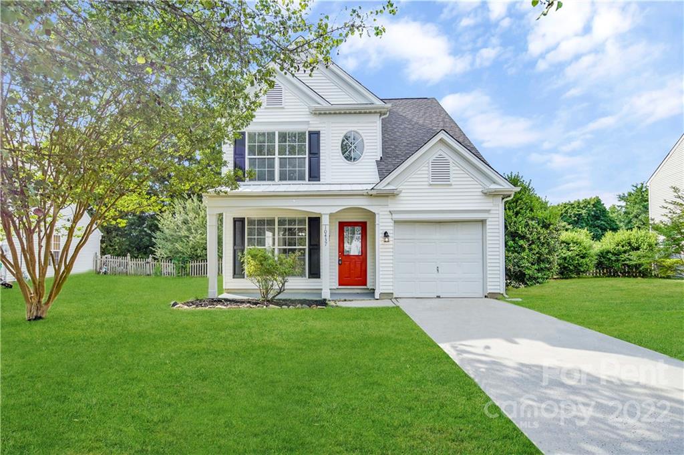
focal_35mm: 17
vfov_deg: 70.3
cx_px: 342
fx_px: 323
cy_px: 228
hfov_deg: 93.3
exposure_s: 1/100
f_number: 7.1
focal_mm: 17
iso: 160
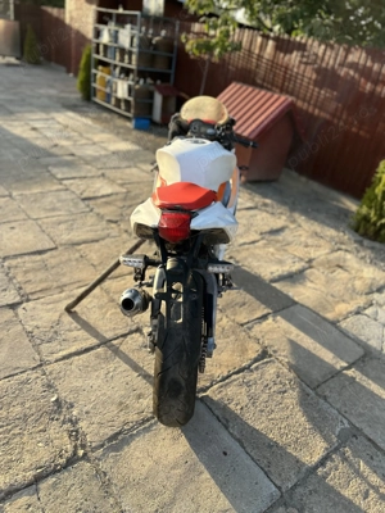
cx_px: 192
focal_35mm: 26
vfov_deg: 67.3
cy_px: 256
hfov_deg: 53.1
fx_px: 386
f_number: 1.5
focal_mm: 5.7
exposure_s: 1/646
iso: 50
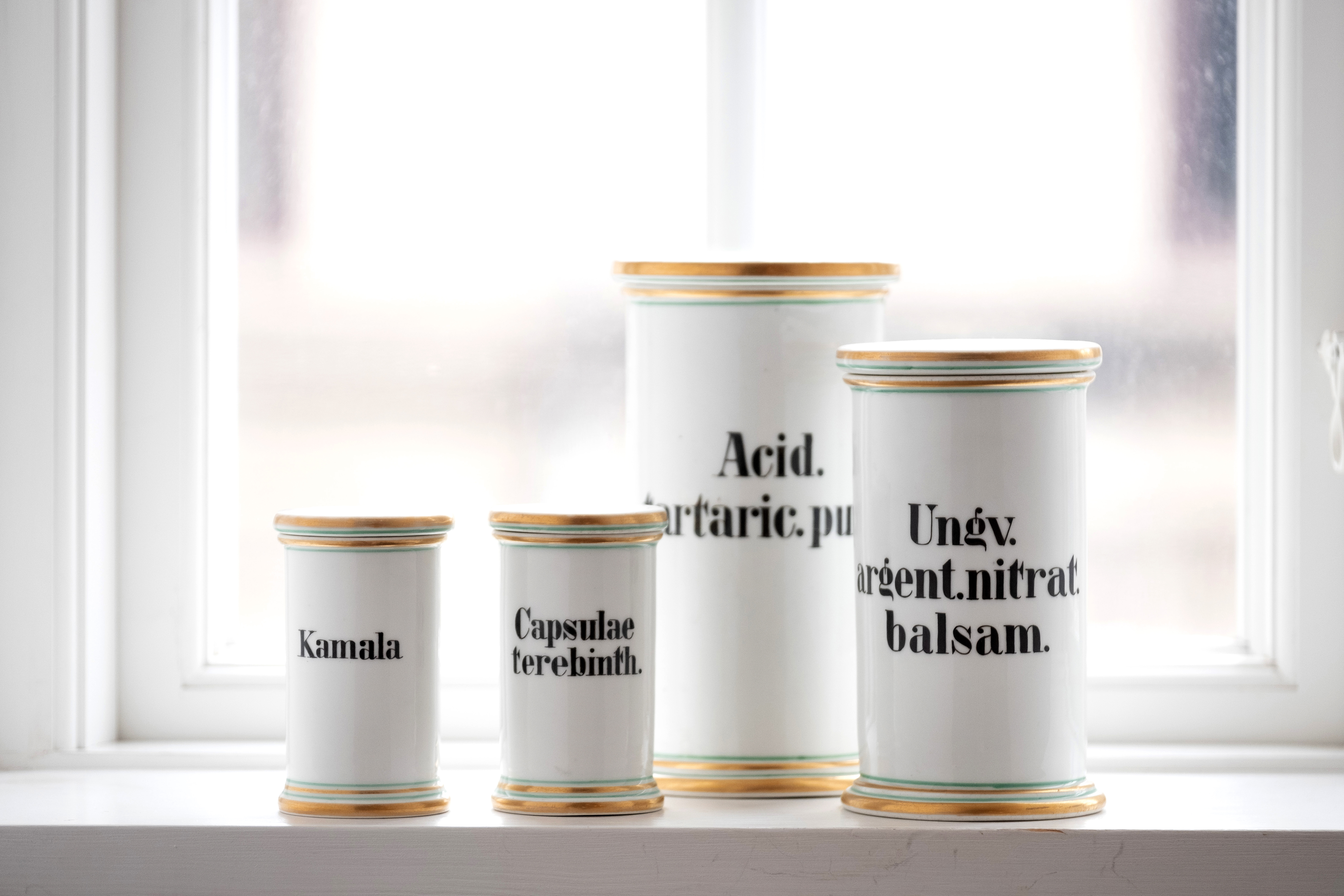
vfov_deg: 6.8
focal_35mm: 202
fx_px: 7541
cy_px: 448
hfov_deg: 10.2
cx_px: 672
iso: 800
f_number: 2.8
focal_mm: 134.4
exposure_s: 1/125
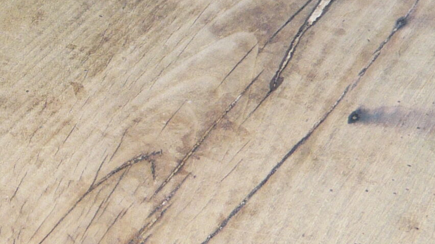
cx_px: -8
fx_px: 1269
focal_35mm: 110
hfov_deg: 18.9
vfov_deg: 11.0
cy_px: 96
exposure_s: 1/500
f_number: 2.8
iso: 100
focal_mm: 4.6
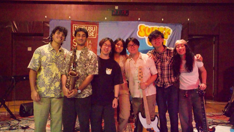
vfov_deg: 33.7
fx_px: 217
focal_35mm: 35
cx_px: 118
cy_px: 63
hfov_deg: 56.6
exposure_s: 1/125
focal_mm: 33
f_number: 22
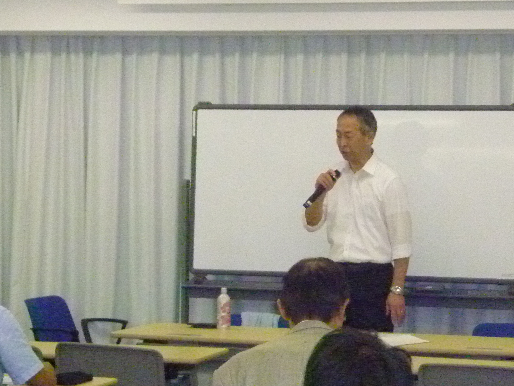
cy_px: 223
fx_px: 1930
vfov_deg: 11.4
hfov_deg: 15.2
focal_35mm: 130
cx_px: 261
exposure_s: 1/250
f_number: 5.2
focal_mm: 14.7
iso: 1600
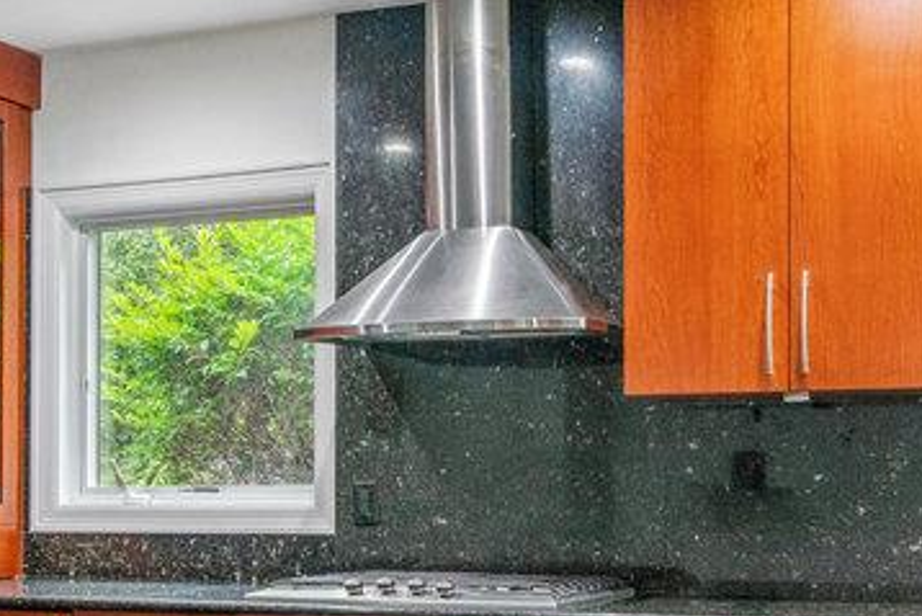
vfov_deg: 25.2
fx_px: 1358
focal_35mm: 53
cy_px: 481
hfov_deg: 37.3
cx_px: 577
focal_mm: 19
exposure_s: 1/80
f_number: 5.6
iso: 640
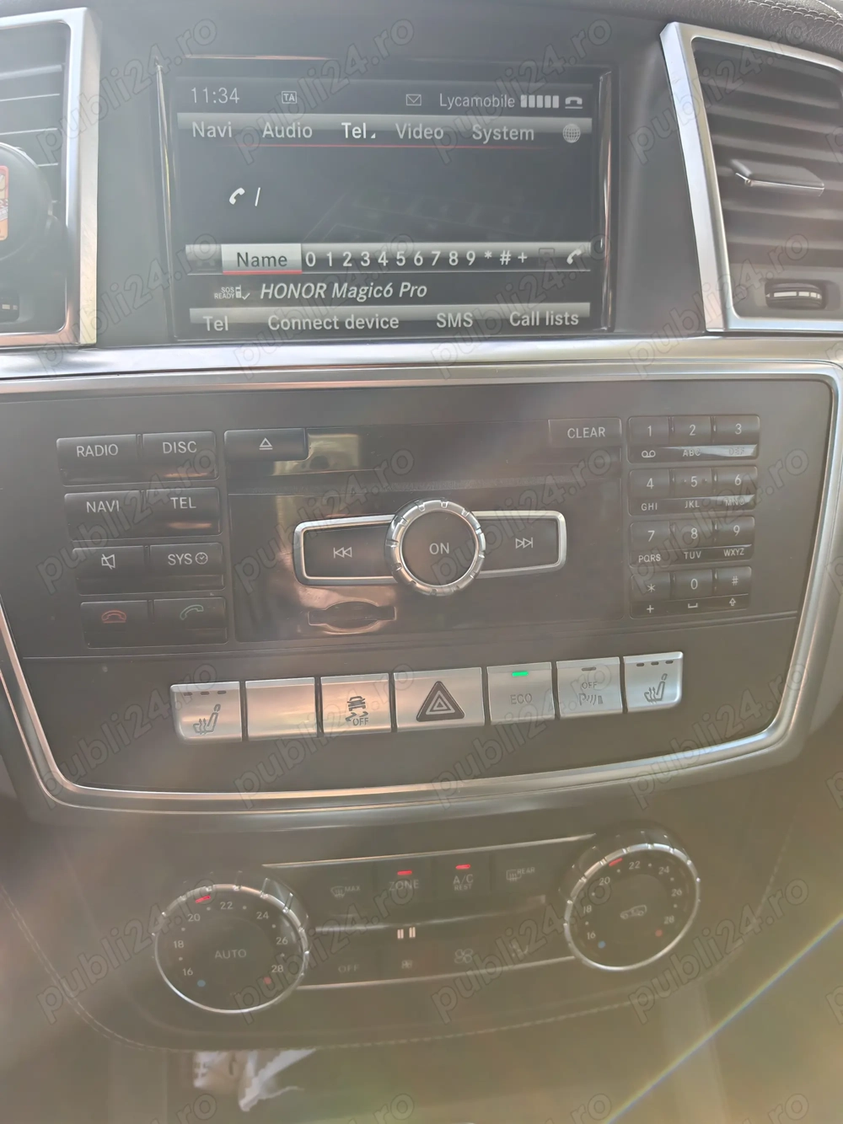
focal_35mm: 27
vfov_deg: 65.3
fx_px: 877
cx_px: 422
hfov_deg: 51.3
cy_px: 562
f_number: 2
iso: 50
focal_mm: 6.83
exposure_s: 1/150
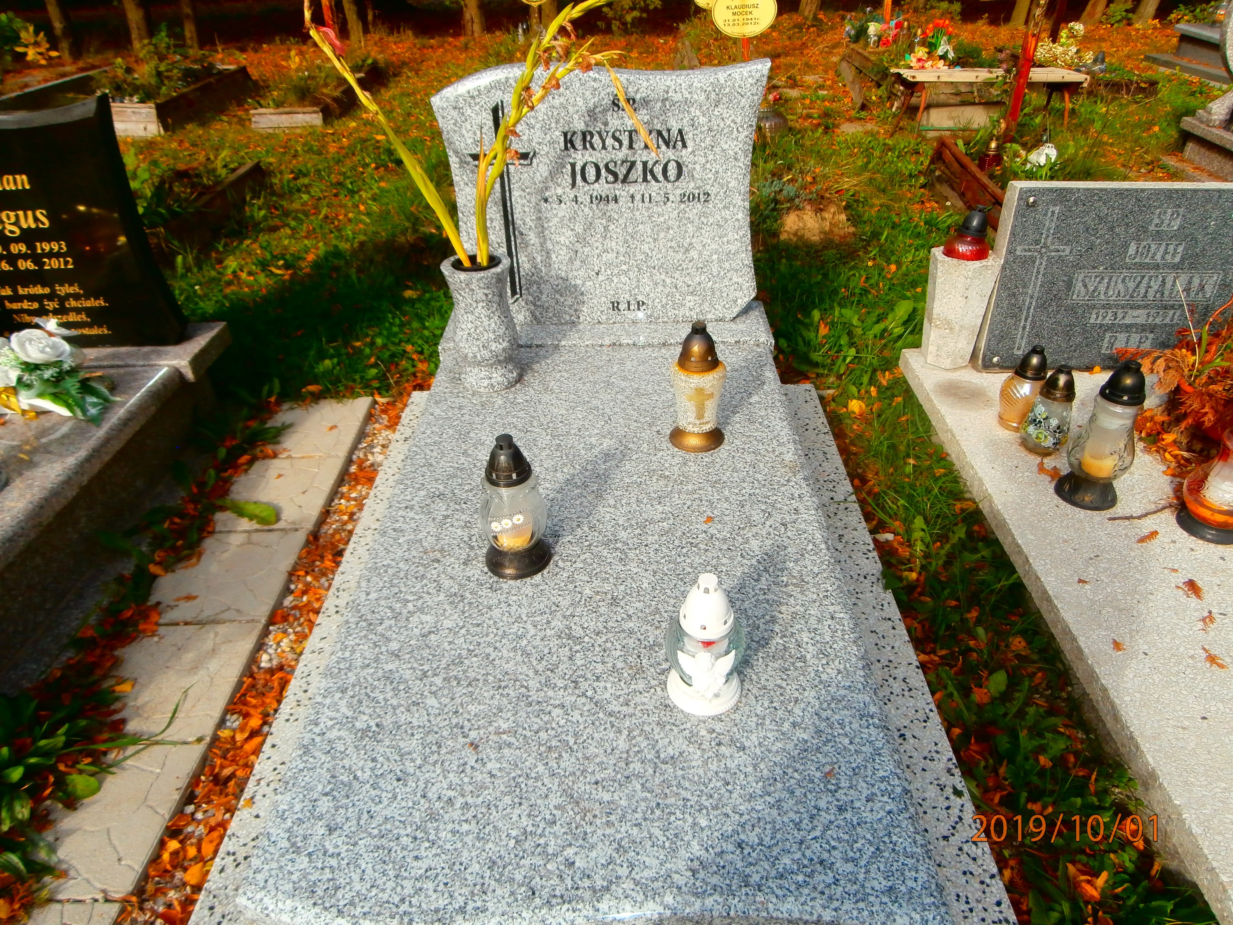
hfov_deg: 71.6
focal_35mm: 24
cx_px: 616
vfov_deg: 56.8
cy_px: 462
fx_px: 855
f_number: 3
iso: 100
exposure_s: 1/800
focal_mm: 4.2
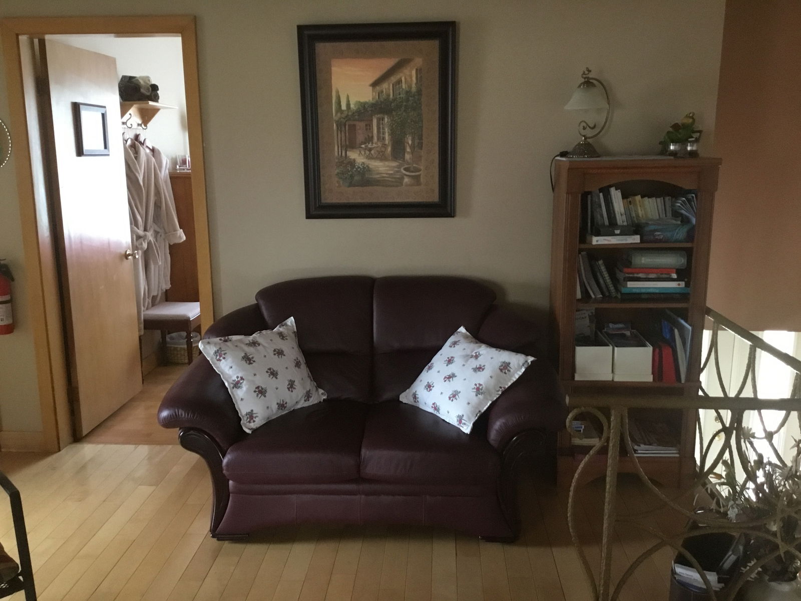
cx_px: 400
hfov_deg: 58.4
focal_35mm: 31
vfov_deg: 45.4
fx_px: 717
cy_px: 300
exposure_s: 1/20
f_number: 2.4
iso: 200
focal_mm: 3.3
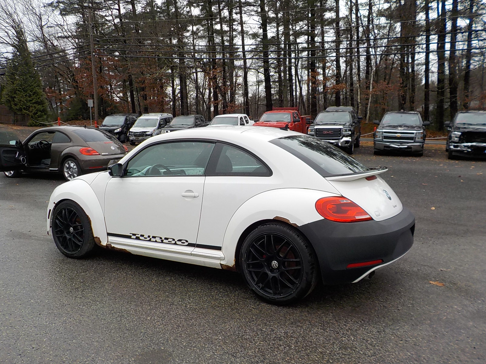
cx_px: 243
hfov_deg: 60.0
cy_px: 182
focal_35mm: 30
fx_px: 421
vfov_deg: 46.8
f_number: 3.3
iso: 125
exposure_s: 1/320
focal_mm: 4.1
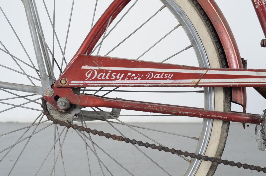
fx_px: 553
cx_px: 133
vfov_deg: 18.1
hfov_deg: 27.0
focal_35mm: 75
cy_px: 88
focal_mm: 50
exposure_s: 1/125
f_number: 5.6
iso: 100
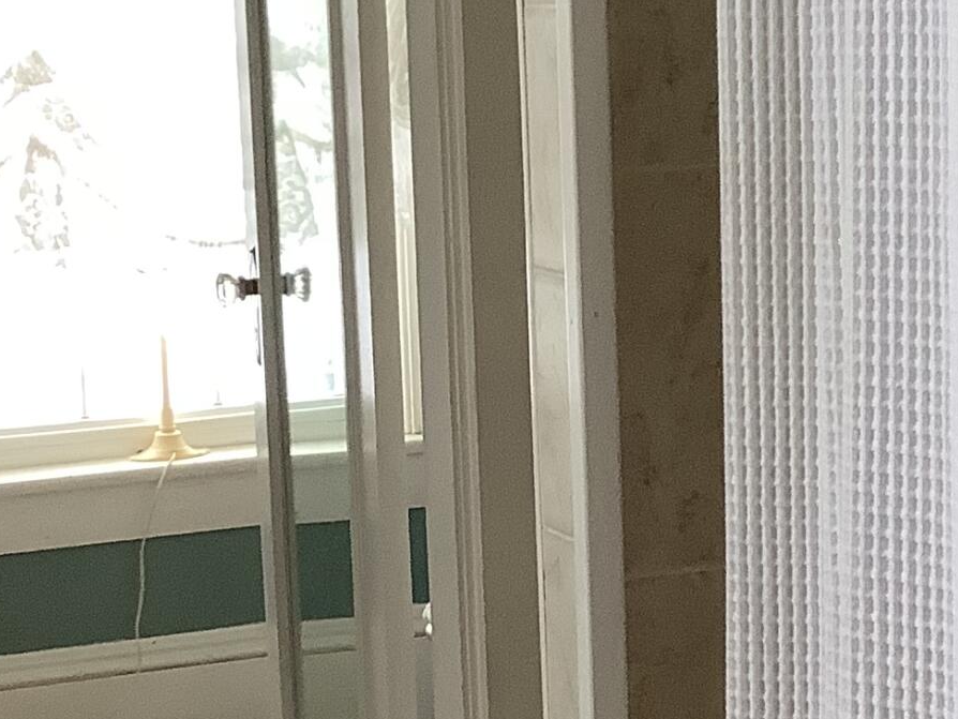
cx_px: 411
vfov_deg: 14.2
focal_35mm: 104
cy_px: 346
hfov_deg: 18.9
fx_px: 2879
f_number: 2.4
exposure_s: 1/50
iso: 100
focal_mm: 3.3
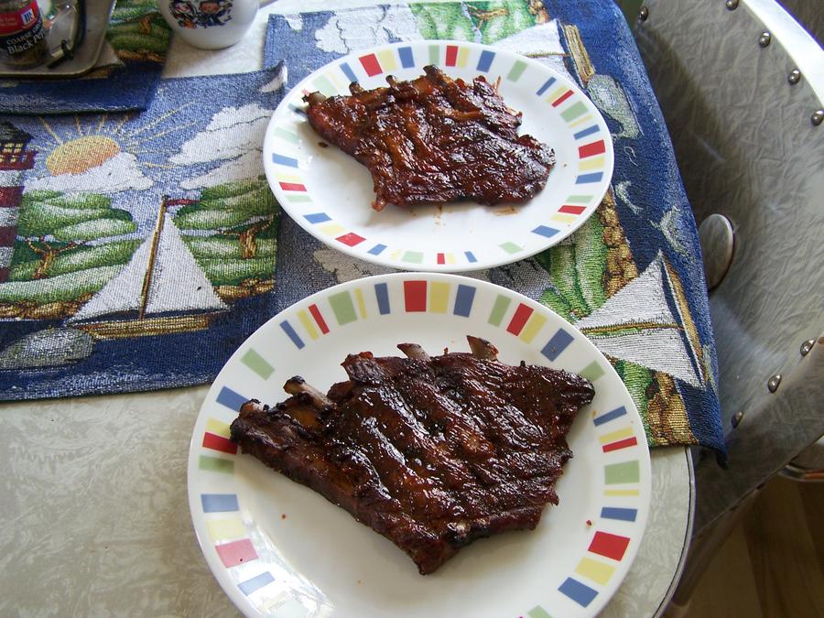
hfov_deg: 49.0
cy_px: 309
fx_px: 905
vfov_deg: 37.7
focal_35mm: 38
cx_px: 412
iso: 100
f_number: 2.8
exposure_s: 1/30
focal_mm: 6.3
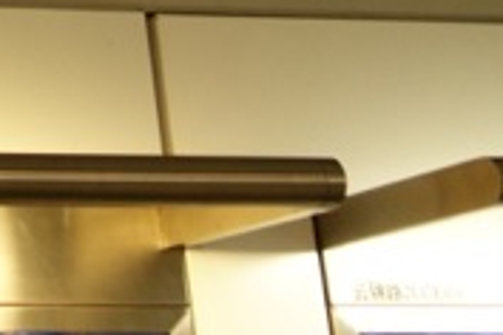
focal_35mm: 158
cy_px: -297
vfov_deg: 8.3
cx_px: -591
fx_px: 2207
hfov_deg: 11.4
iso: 250
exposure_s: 1/30
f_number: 1.8
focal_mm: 10.4
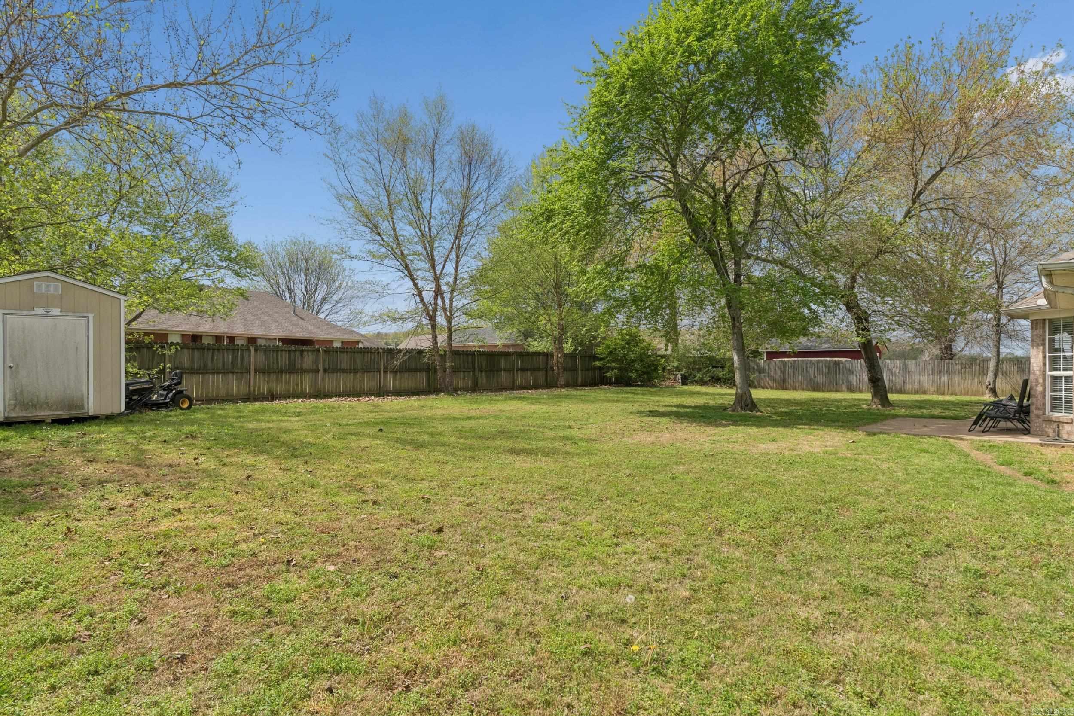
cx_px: 537
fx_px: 595
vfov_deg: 62.1
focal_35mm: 20
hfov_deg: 84.1
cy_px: 358
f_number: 7.1
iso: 500
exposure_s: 1/2000
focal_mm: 13.3
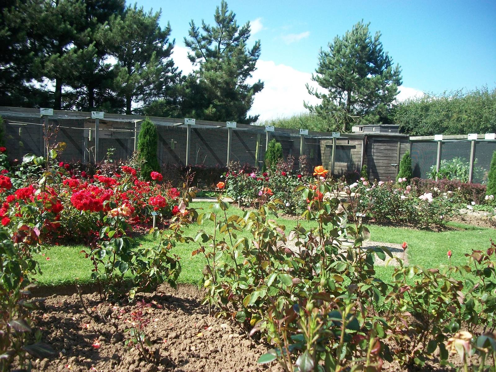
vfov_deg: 44.2
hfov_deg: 56.8
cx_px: 248
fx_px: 459
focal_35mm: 32
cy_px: 186
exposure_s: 1/640
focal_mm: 5.7
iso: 80
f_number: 2.9
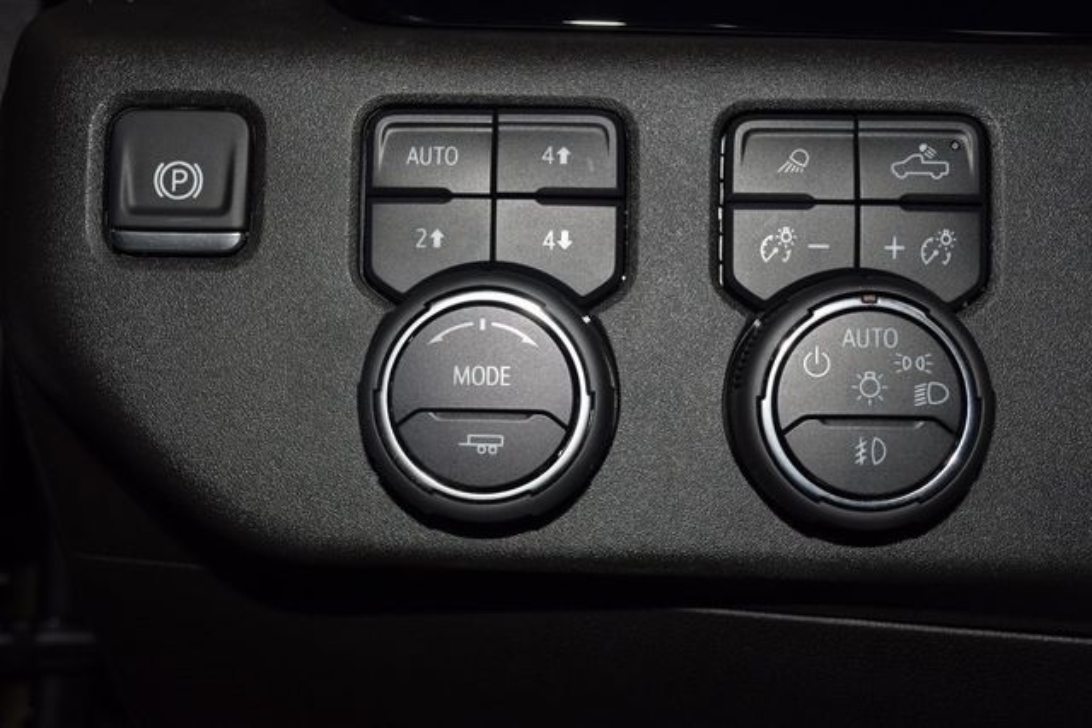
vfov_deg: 30.9
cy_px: 364
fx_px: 1320
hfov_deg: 45.0
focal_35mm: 44
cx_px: 546
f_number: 8
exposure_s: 1/60
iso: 100
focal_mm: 29
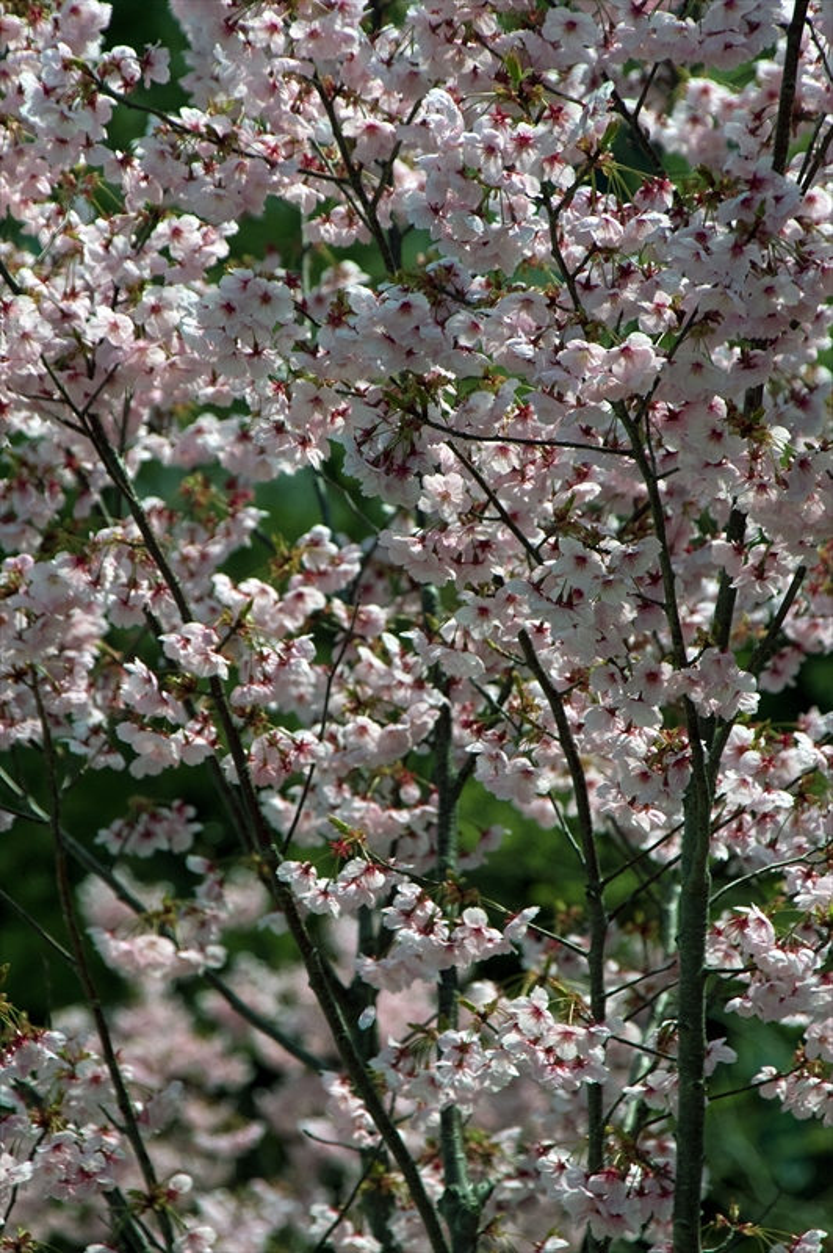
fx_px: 9648
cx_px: 416
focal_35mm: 278
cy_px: 626
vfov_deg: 7.4
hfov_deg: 4.9
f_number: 8
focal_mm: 185
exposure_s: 1/500
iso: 200
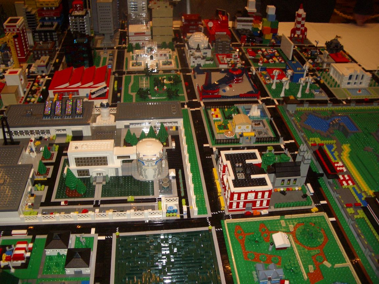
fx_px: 383
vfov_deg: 40.7
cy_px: 142
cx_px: 190
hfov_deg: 52.6
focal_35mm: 35
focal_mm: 5.8
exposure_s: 1/60
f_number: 2.6
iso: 100
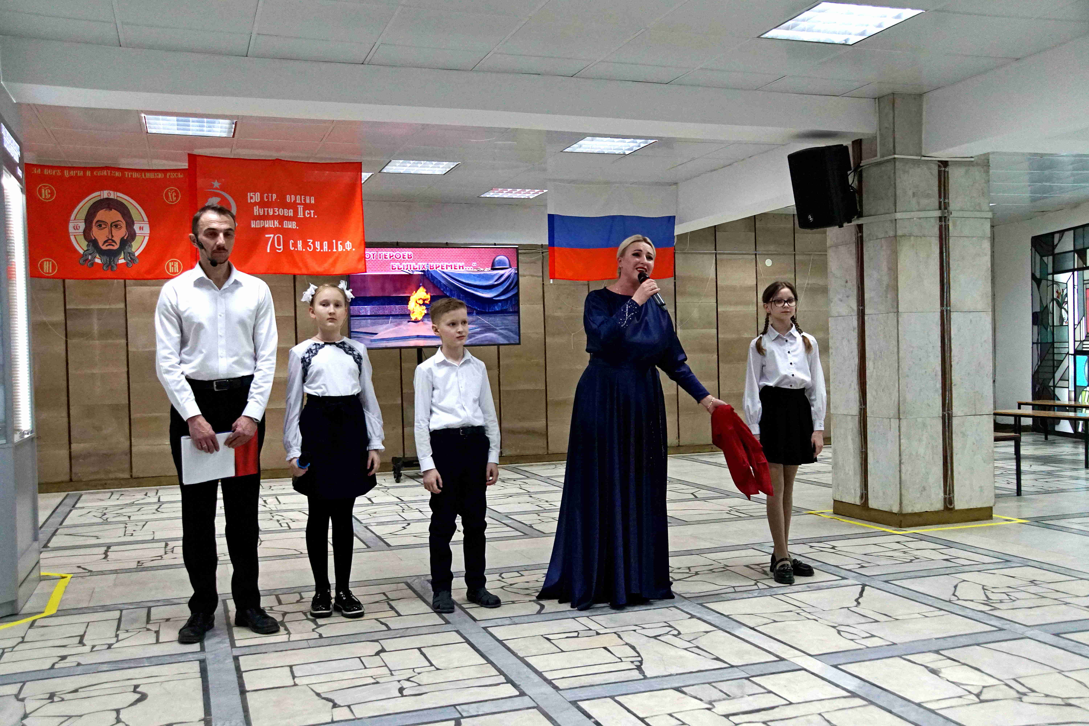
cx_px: 544
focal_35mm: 33
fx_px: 998
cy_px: 363
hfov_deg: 57.2
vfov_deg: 40.0
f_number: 4
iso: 1250
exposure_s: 1/160
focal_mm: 22
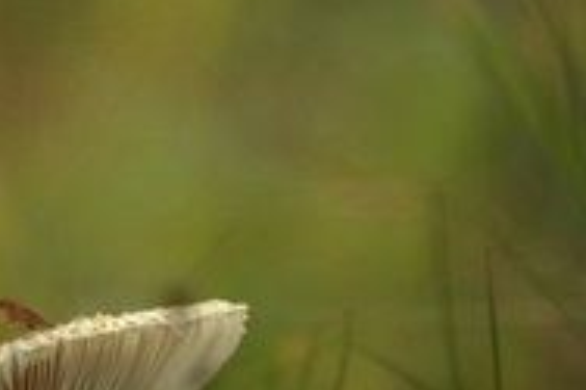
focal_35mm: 929
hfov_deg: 2.2
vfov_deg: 1.5
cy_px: 426
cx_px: -87
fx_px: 15112
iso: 2000
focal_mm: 379.1
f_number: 18
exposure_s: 1/25
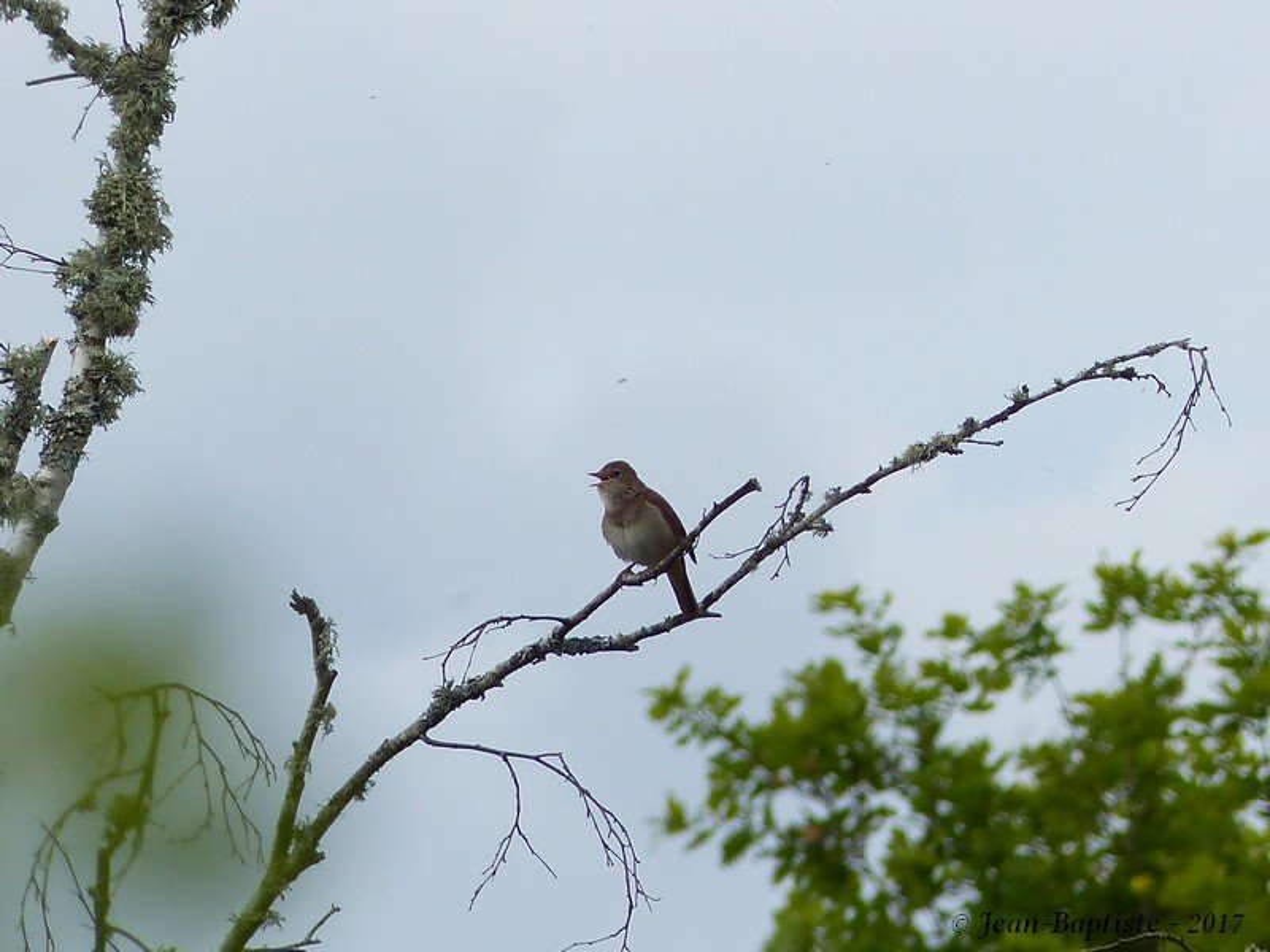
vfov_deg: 1.2
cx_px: 635
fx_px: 44026
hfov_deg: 1.7
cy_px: 476
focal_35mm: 1200
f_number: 4
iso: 100
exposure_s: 1/1000
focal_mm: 108
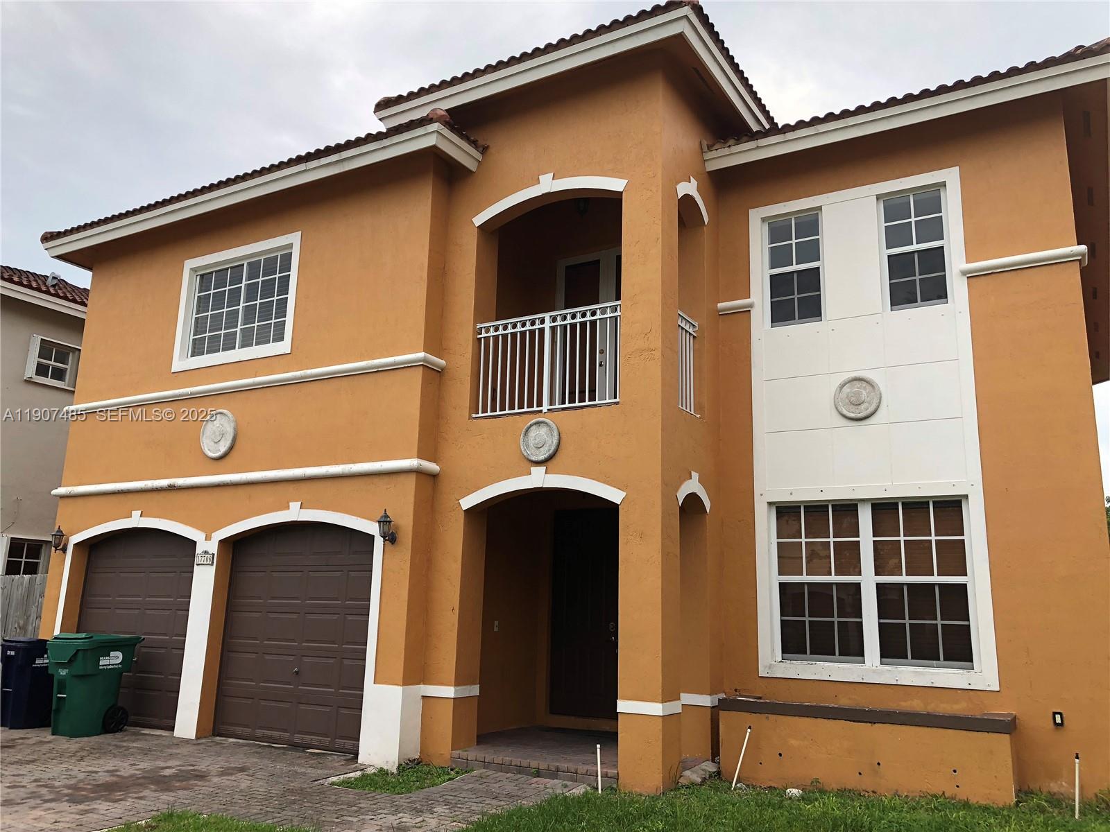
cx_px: 555
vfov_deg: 49.7
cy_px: 416
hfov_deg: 63.4
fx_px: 898
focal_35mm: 28
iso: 20
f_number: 1.8
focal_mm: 3.99
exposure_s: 1/480
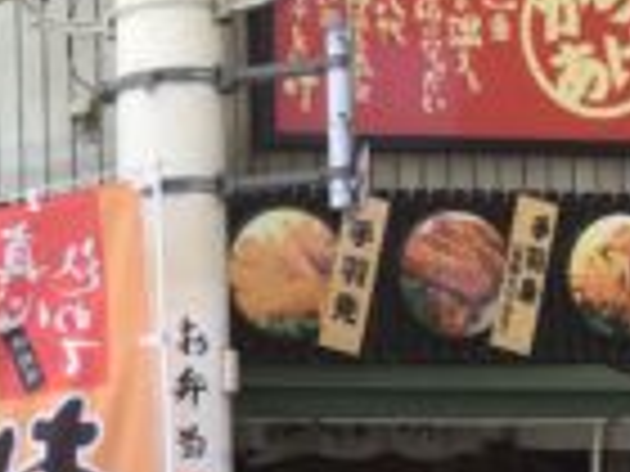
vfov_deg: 14.4
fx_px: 1856
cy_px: 420
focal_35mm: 102
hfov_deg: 17.8
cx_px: -230
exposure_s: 1/159
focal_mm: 3.3
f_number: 2.4
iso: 25
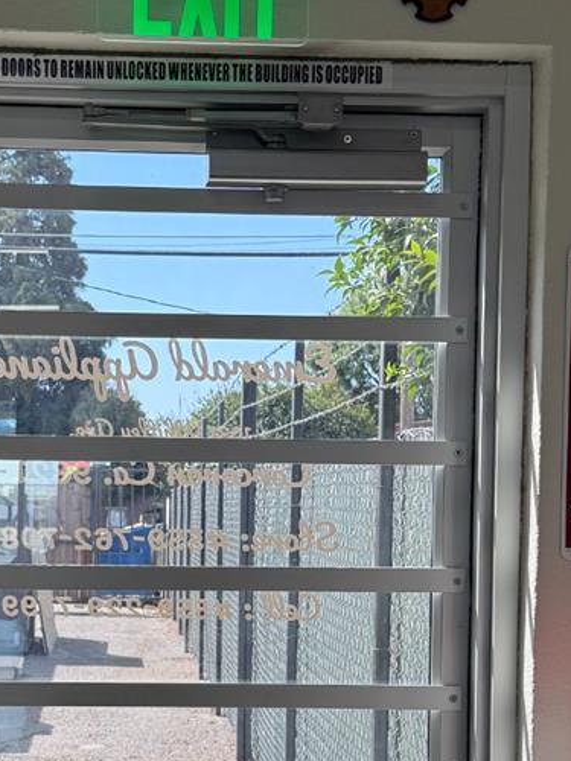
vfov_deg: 26.8
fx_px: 1584
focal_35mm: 72
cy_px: 543
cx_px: 191
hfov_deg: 20.4
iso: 80
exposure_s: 1/440
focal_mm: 6.76
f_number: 1.78
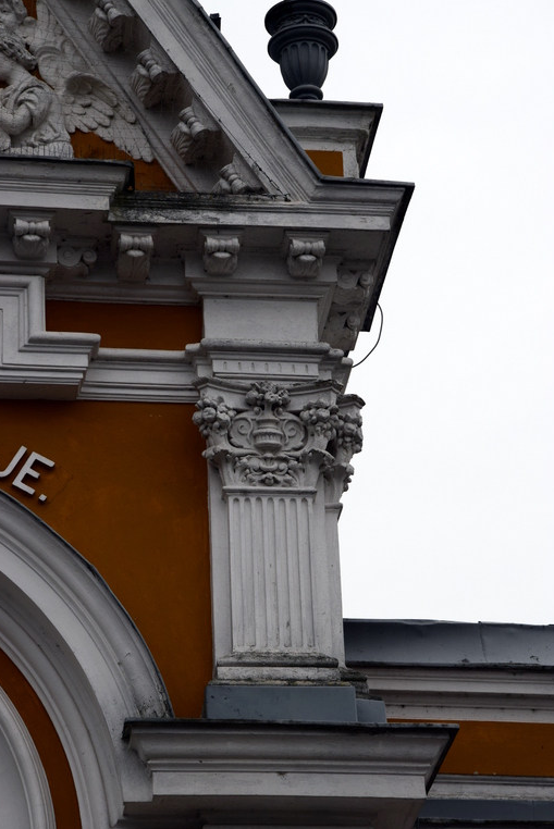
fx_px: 2904
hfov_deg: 10.9
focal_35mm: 126
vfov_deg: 16.3
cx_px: 285
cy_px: 434
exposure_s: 1/320
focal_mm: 80
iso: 400
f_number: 11
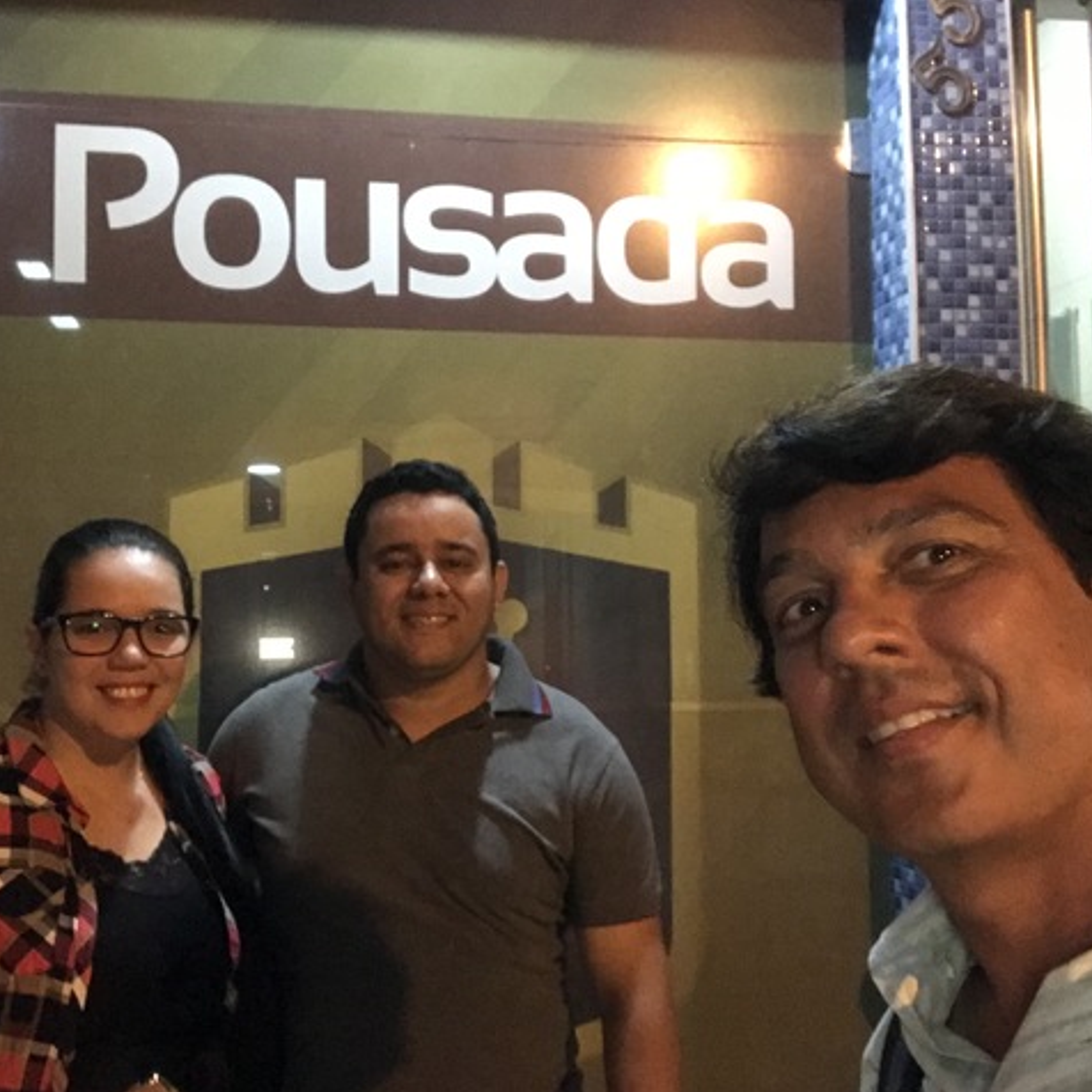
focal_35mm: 38
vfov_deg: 43.9
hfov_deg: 43.8
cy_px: 548
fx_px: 1356
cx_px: 494
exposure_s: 1/20
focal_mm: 2.87
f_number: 2.2
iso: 640
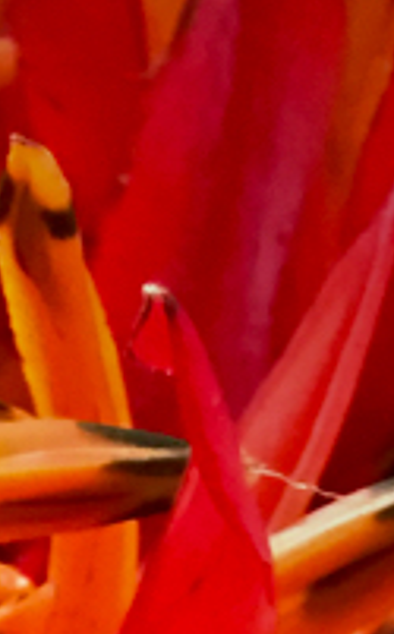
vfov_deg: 8.9
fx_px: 3379
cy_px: 1839
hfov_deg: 5.9
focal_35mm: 196
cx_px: -999
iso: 80
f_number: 2.2
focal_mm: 4.15
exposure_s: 1/10
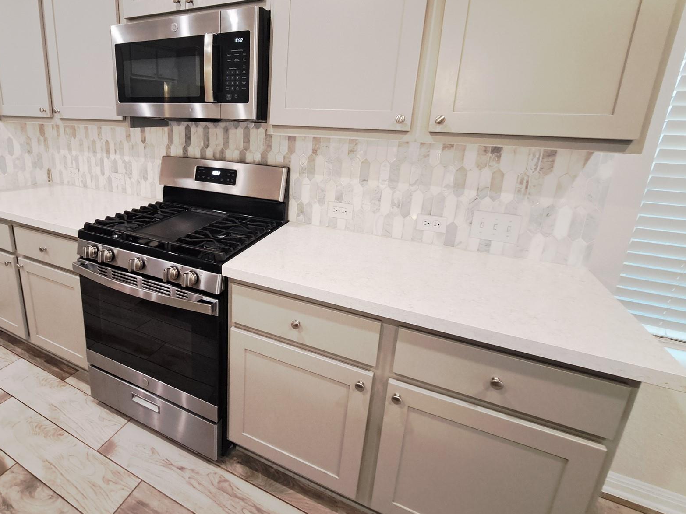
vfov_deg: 74.2
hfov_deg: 88.8
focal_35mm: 17
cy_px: 214
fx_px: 337
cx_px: 249
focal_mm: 1.74
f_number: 2.2
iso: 200
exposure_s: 1/25
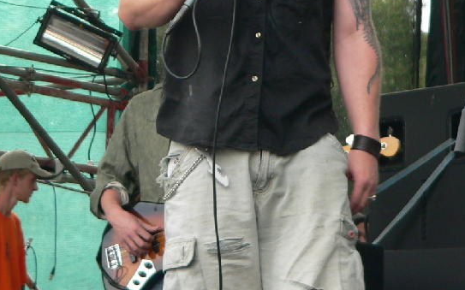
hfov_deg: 9.3
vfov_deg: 5.8
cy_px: 16
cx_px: 187
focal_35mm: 226
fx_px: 2863
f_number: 3.3
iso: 100
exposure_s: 1/250
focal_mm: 18.8
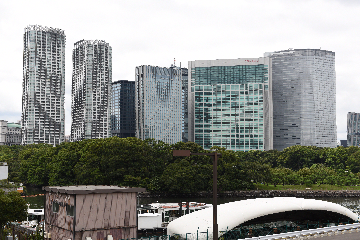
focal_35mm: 50
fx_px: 500
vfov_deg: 27.0
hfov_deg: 39.6
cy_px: 120
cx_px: 180
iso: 64
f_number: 5.6
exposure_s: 1/160
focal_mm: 50
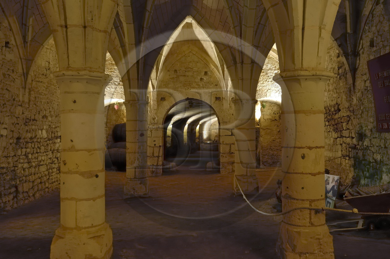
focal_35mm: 33
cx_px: 195
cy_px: 130
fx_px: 357
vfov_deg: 39.9
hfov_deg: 57.3
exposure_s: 3
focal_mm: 22
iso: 100
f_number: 8
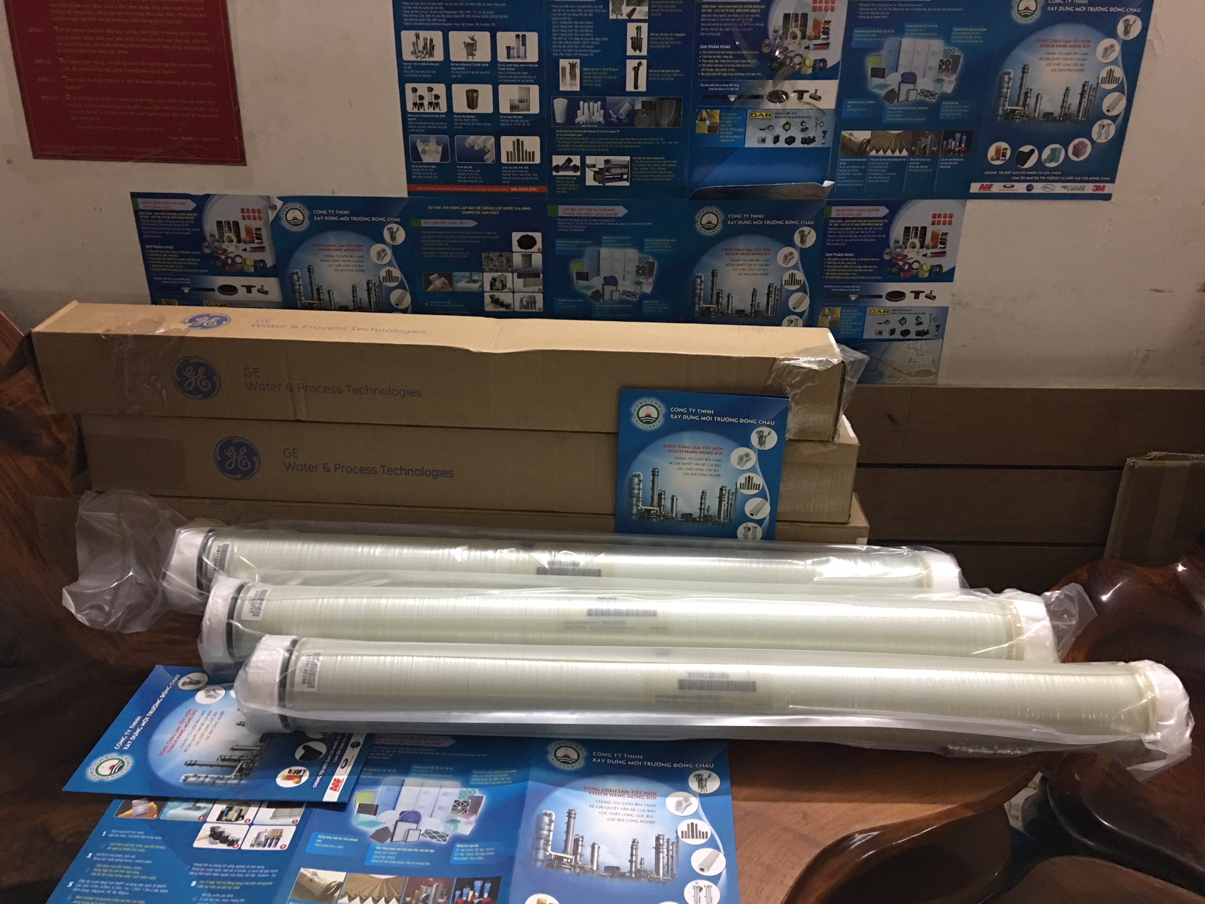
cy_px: 452
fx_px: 1010
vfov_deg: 48.2
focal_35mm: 29
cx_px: 602
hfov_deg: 61.7
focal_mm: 4.15
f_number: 2.2
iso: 80
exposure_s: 1/10
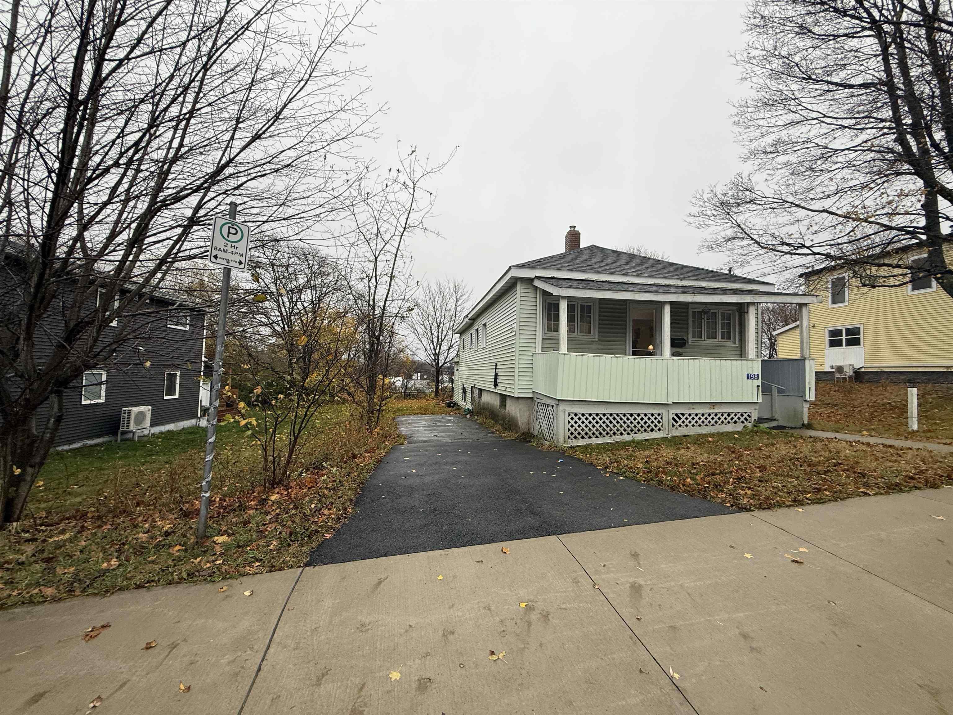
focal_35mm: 14
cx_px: 476
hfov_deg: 102.1
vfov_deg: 85.7
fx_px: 385
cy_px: 358
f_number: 2.2
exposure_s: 1/99
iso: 80
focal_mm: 2.22
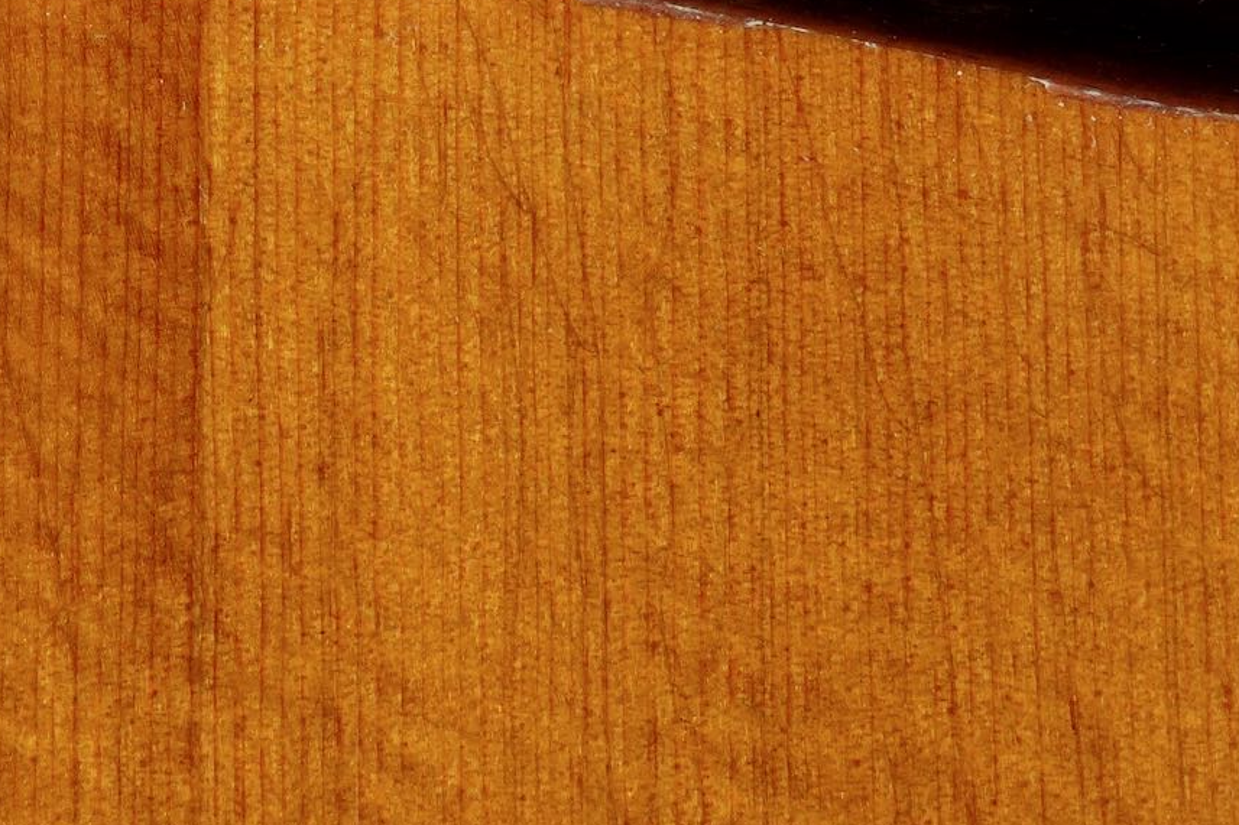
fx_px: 6322
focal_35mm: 184
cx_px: 253
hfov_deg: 11.2
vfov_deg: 7.3
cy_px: -542
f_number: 11
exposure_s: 1/60
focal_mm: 35
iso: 1600
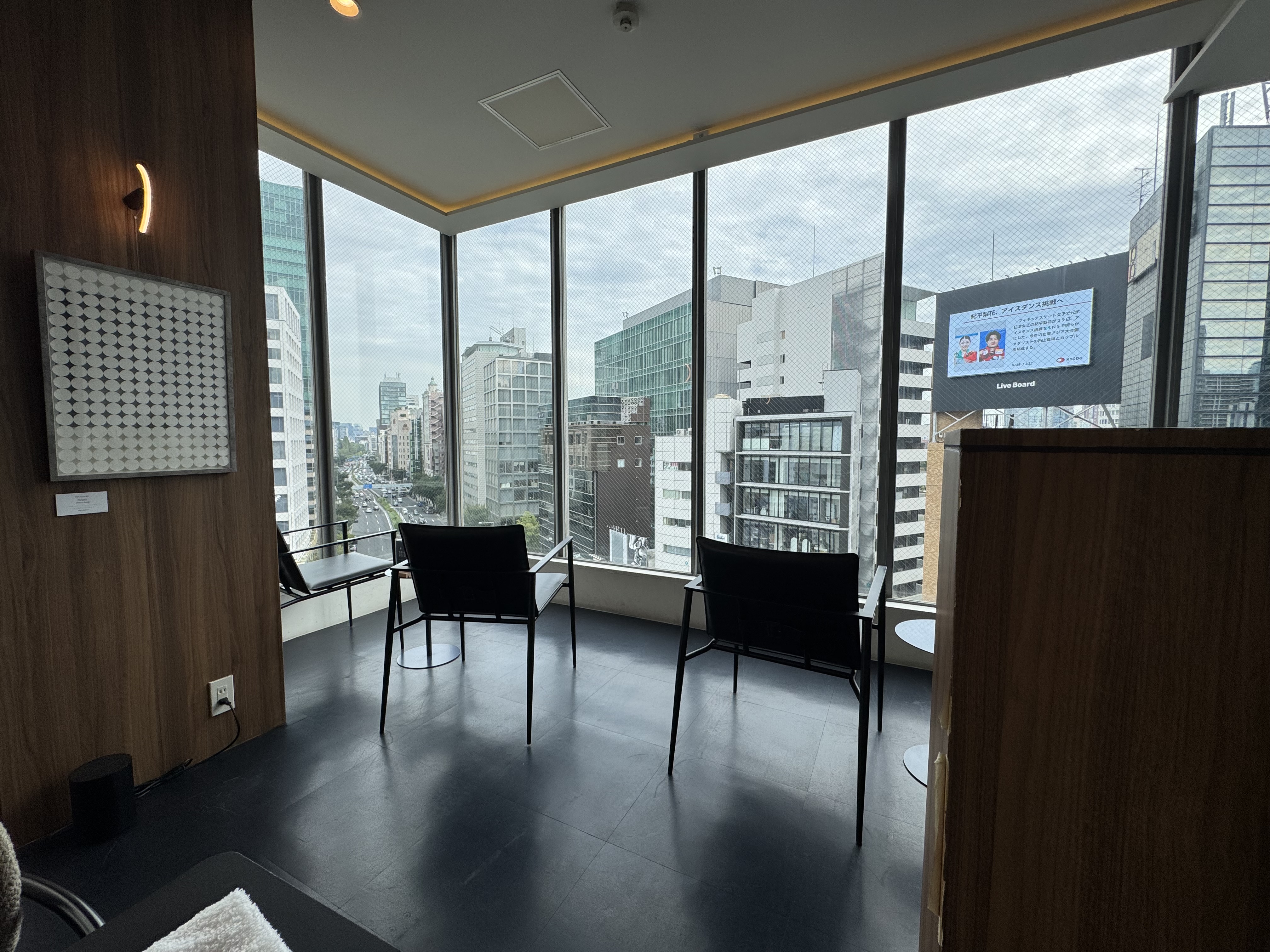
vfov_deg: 85.7
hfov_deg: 102.1
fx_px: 514
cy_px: 476
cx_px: 635
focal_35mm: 14
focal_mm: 2.22
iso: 40
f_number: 2.2
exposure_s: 1/899
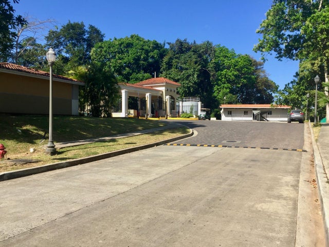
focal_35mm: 29
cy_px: 124
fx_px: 276
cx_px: 164
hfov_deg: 61.7
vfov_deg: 48.2
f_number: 2.2
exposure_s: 1/1364
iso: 32
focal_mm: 4.15
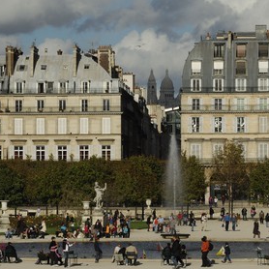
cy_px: 134
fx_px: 1864
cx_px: 112
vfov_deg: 8.3
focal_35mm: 212
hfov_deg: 8.3
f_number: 14
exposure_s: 1/200
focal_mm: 110
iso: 100
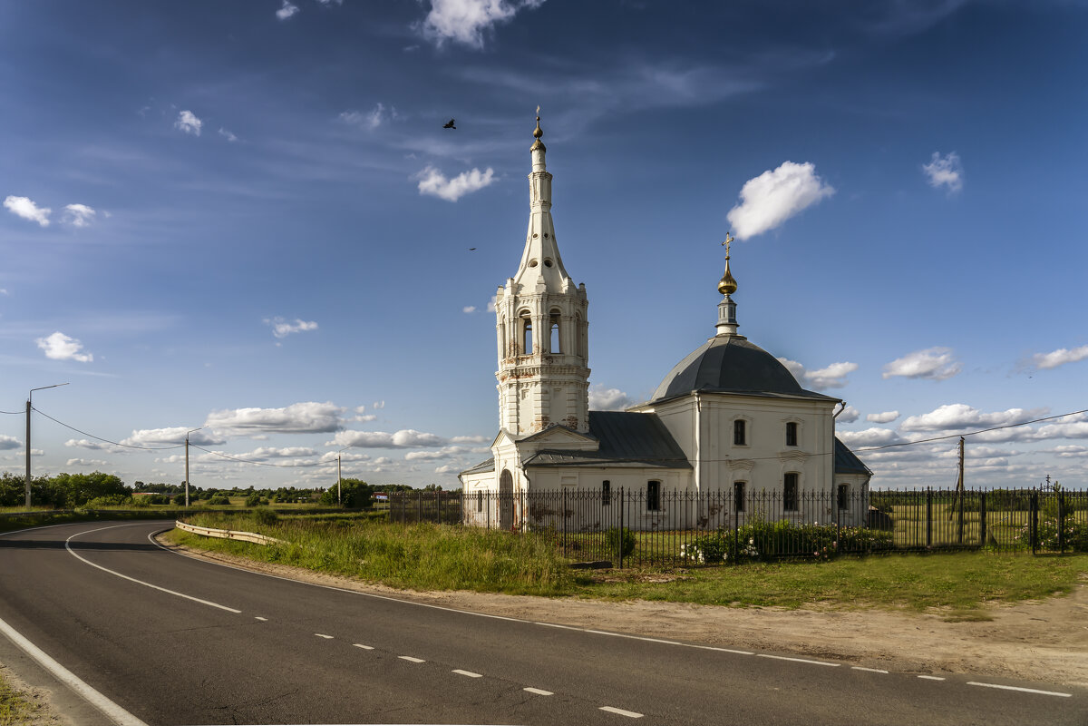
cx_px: 544
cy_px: 363
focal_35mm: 24
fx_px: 725
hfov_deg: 73.7
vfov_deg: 53.1
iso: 200
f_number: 7.1
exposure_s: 1/1000
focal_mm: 24
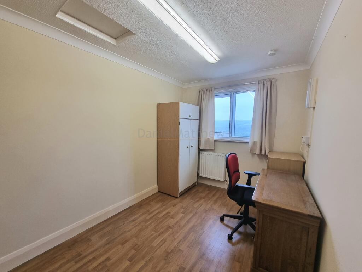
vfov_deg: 89.9
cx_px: 181
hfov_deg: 106.2
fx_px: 136
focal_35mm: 13
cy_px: 136
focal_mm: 2.2
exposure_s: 1/100
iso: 80
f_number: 2.2
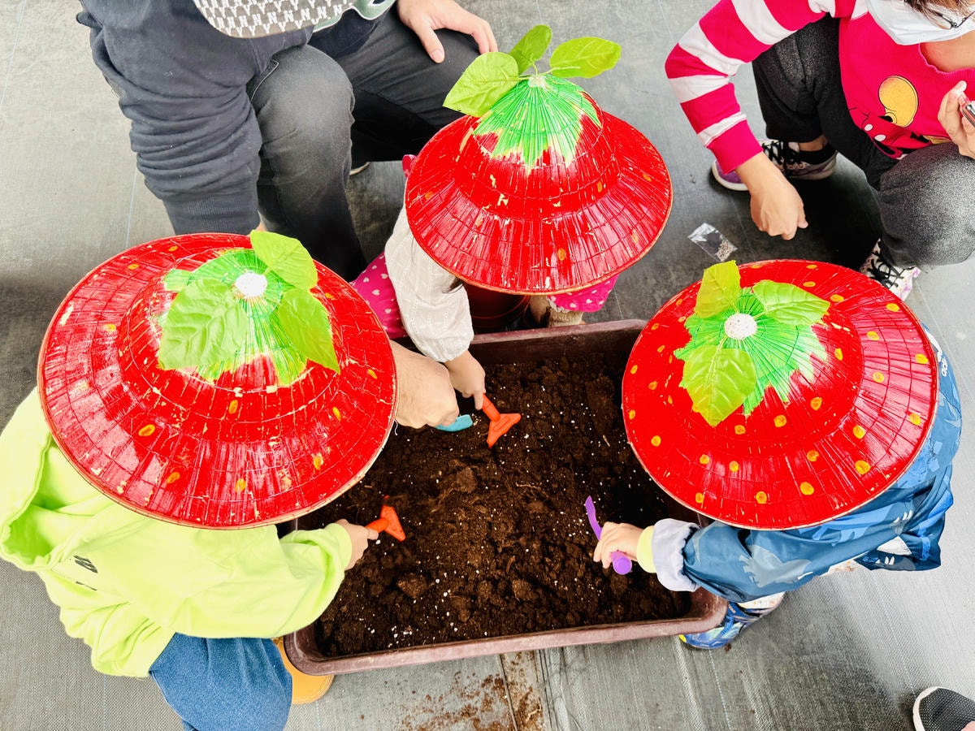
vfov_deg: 56.8
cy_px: 366
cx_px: 488
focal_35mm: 24
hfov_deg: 71.6
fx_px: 676
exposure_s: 1/121
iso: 100
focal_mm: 6.86
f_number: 1.78
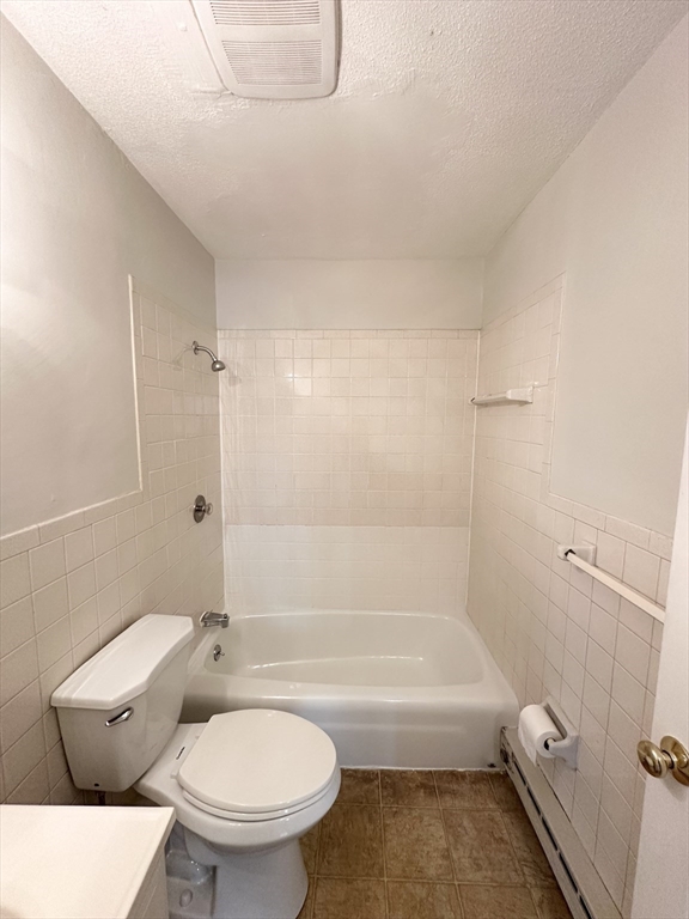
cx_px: 344
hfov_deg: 85.7
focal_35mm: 14
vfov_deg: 102.1
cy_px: 460
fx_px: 372
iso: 200
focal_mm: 2.22
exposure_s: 1/60
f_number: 2.2
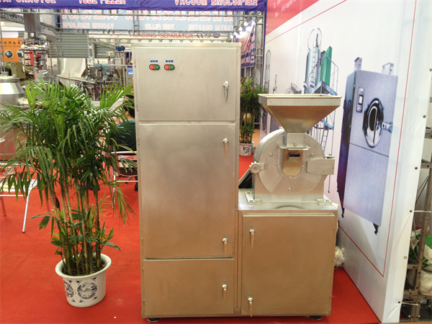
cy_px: 162
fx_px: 437
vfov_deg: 40.7
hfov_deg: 52.6
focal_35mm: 35
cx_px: 216
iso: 50
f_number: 2.4
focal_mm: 4.28
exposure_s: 1/20
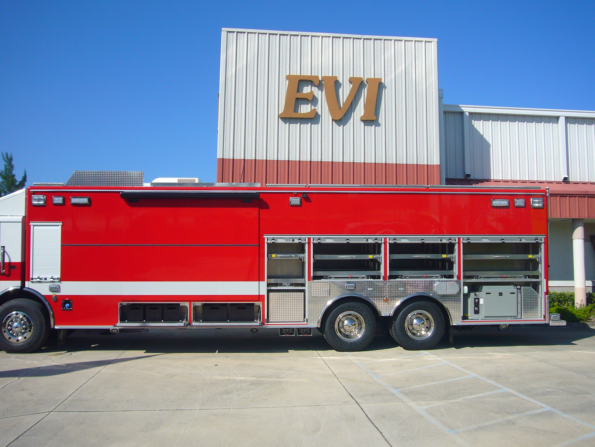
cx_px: 298
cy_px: 224
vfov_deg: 40.7
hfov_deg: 52.6
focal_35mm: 35
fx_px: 602
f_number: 6.3
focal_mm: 5.7
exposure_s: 1/400
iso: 80
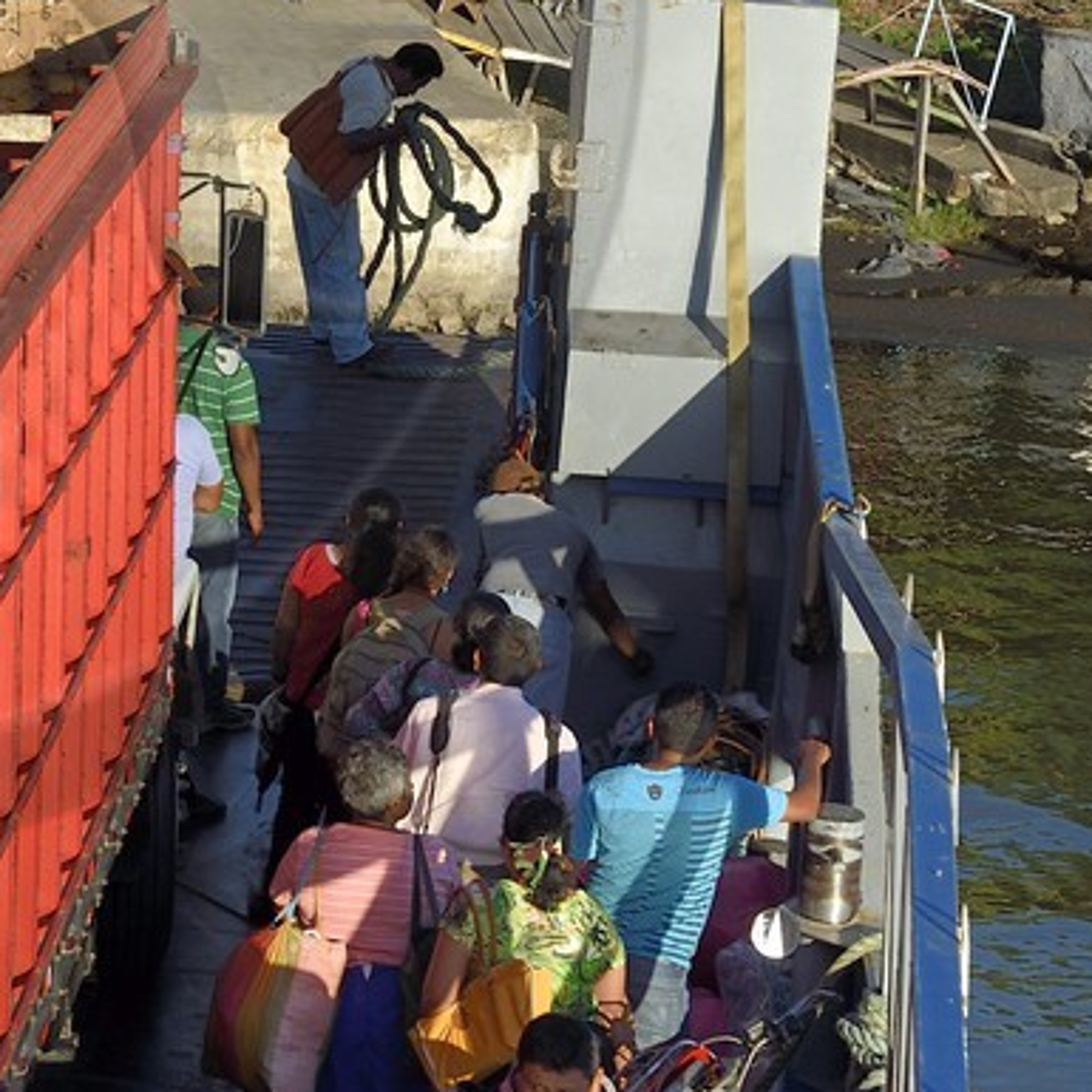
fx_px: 4783
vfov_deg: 12.8
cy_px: -23
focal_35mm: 134
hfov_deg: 12.7
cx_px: -240
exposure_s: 1/250
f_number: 10
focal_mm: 38
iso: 200
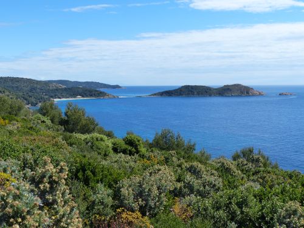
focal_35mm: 44
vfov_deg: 32.9
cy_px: 114
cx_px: 152
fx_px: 386
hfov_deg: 42.9
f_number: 4
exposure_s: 1/1000
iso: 160
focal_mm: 7.8
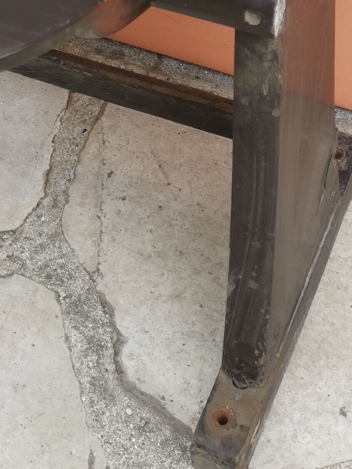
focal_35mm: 87
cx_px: 5
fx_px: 1180
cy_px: -223
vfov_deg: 19.7
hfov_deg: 16.6
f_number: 1.8
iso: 50
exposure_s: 1/148
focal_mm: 5.58
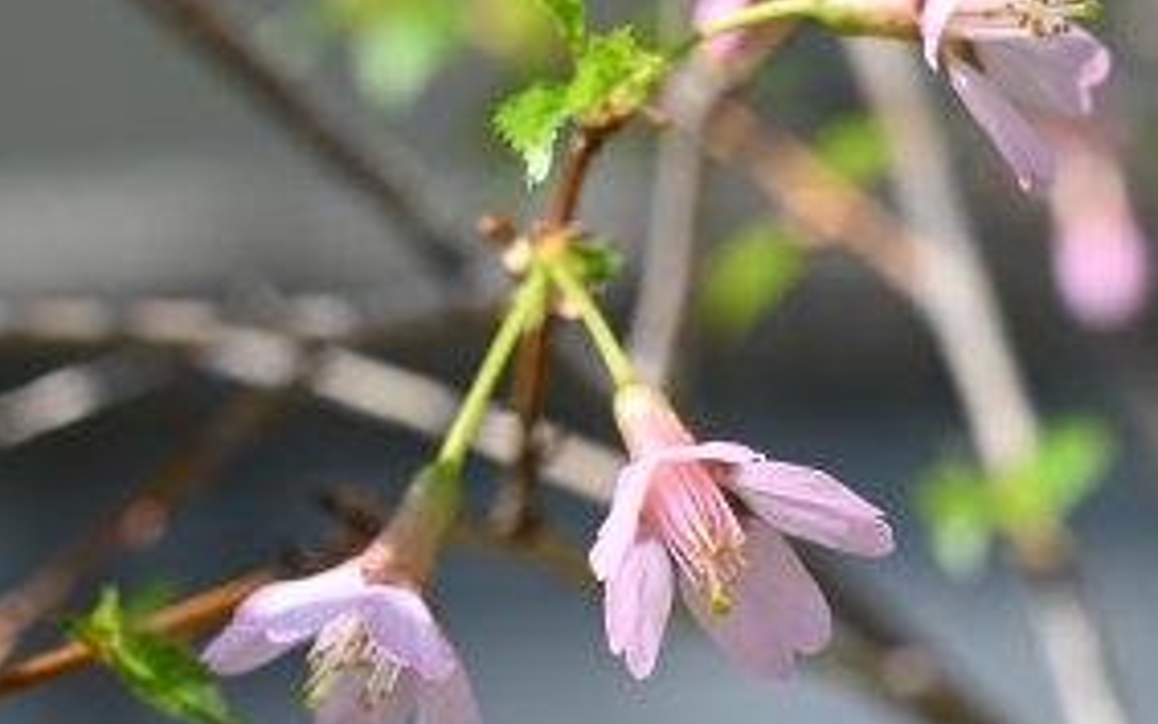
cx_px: 720
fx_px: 4861
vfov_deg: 8.5
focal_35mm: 154
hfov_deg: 13.6
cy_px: 526
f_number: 7.1
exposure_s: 1/200
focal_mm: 70
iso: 100
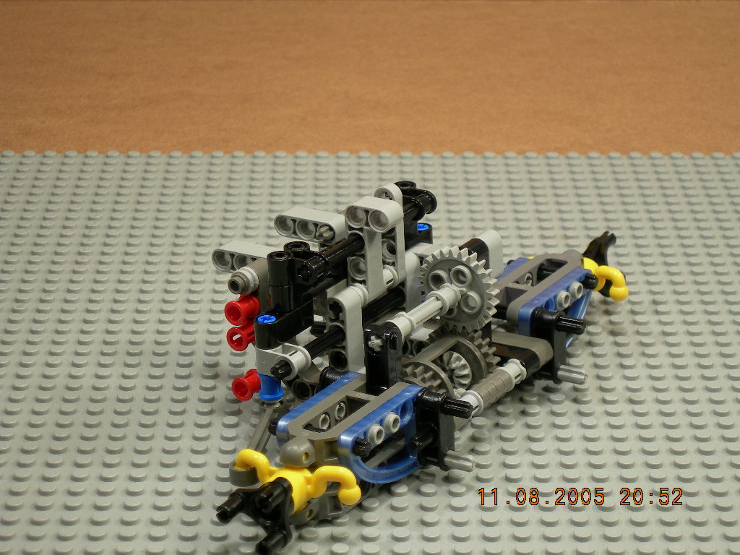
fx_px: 2437
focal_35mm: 114
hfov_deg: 17.3
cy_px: 278
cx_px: 370
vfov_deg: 13.0
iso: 50
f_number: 4.9
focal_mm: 23.4
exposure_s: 1/7.4
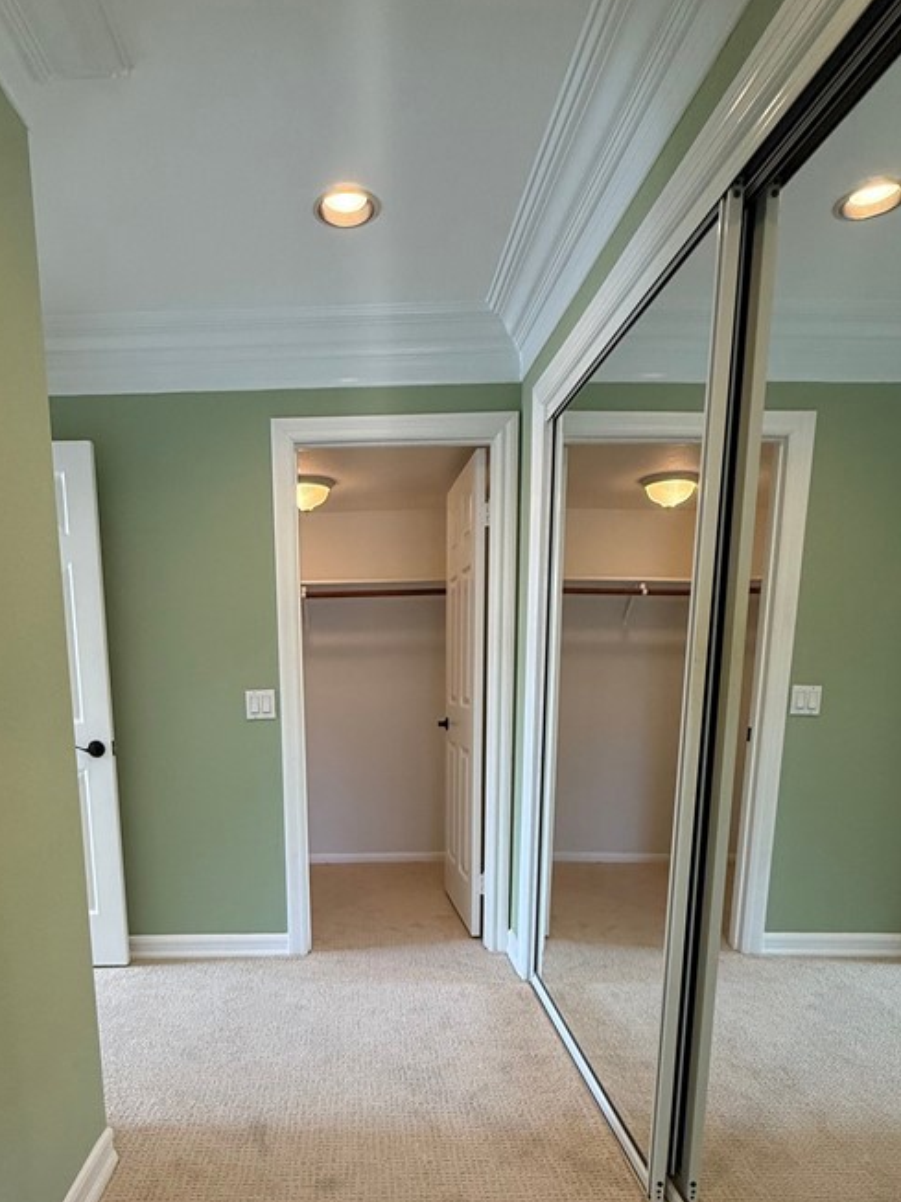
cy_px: 817
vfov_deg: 73.7
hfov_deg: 60.3
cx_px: 343
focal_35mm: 22
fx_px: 764
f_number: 2.2
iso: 200
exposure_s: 1/120
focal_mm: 2.22
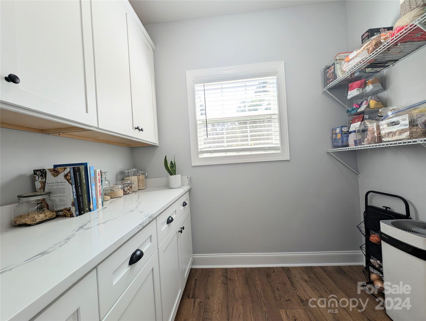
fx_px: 148
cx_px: 213
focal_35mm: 12
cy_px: 160
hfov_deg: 110.5
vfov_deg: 94.6
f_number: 1.95
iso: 44
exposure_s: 1/345
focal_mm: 2.23
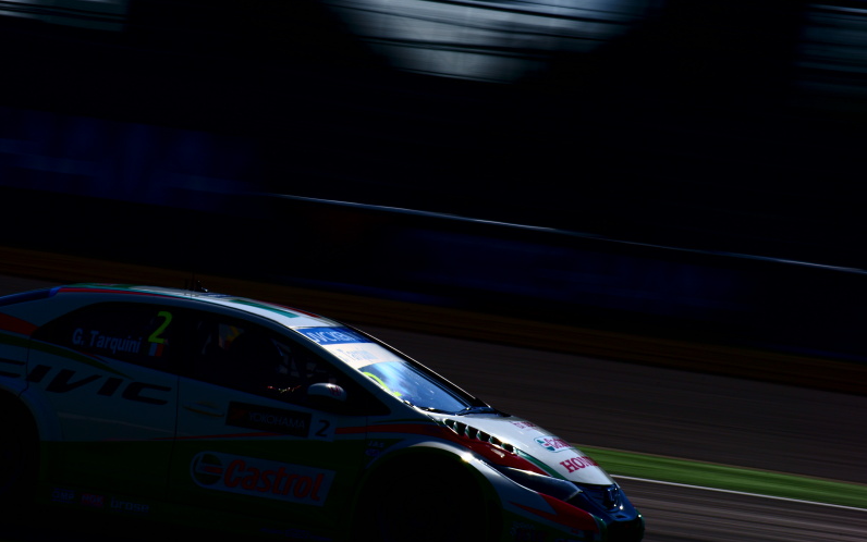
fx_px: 5082
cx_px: 434
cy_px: 272
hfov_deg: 9.8
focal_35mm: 215
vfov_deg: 6.1
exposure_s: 1/60
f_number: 29
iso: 64
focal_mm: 210
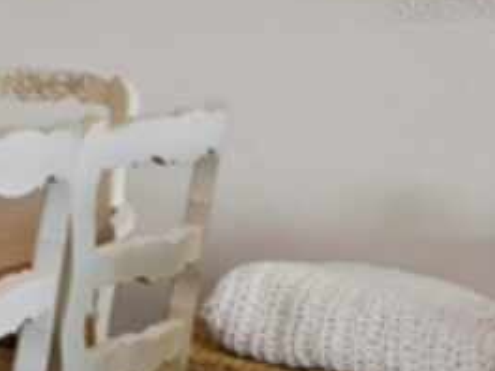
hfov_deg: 15.7
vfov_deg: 20.9
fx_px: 972
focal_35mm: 68
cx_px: -666
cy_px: 6
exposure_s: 1/2.5
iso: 400
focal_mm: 7
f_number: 11
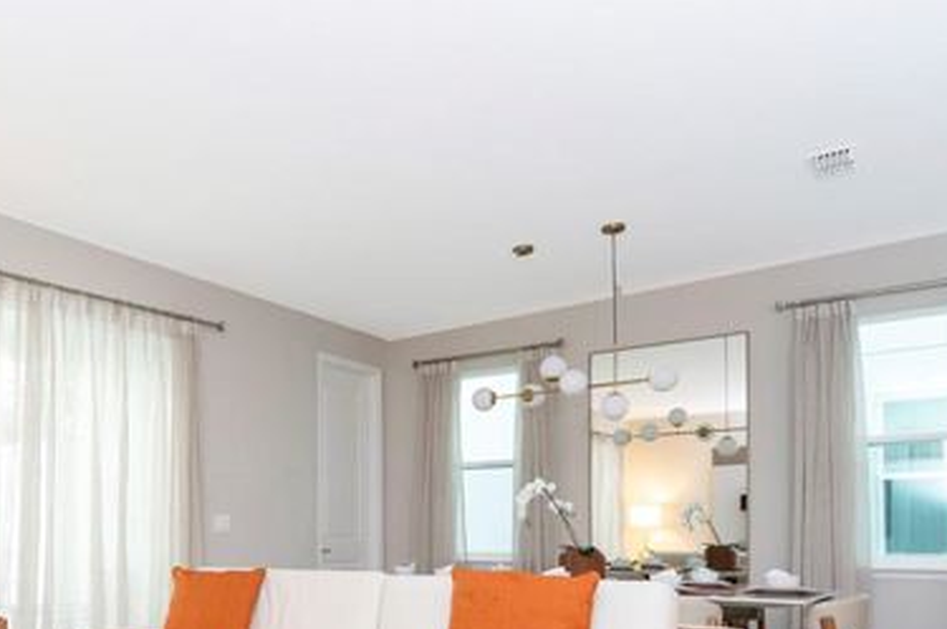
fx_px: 841
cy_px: 529
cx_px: 211
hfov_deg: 55.3
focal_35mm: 32
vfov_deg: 38.9
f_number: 8
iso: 1000
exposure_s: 1/8
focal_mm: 17
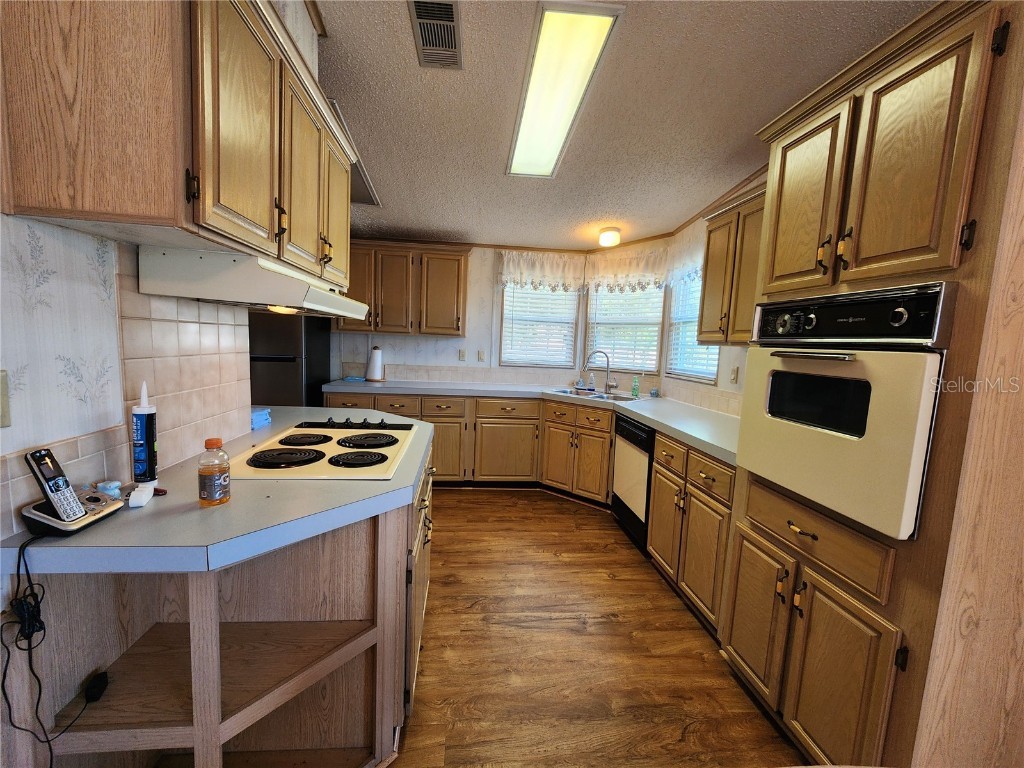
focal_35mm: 13
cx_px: 512
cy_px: 384
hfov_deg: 106.2
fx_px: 385
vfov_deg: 89.9
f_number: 2.2
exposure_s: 1/60
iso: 160
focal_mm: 2.2
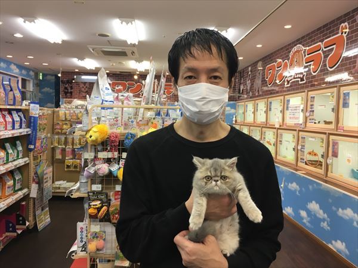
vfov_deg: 48.2
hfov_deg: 61.7
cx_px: 179
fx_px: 300
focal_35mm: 29
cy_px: 134
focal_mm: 4.15
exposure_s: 1/30
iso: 50
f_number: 2.2
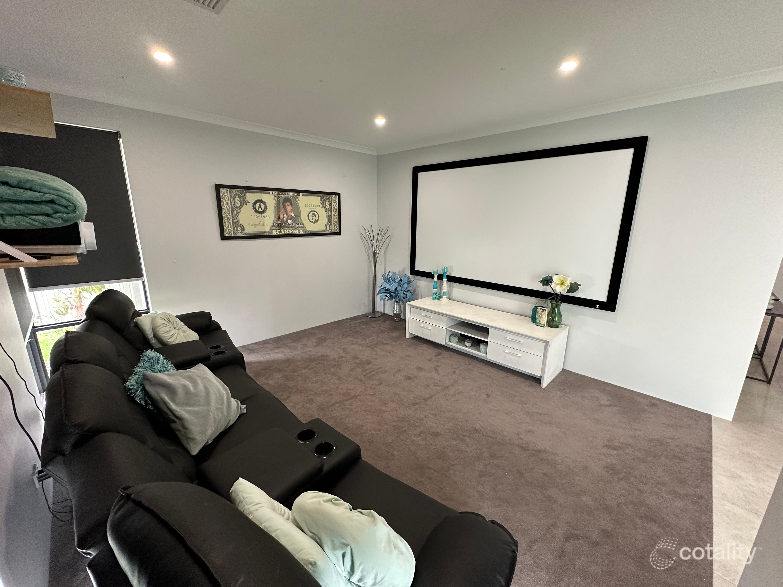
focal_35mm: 14
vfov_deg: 85.7
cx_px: 392
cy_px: 294
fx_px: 317
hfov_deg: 102.1
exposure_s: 1/100
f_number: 2.2
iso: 250
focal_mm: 2.22
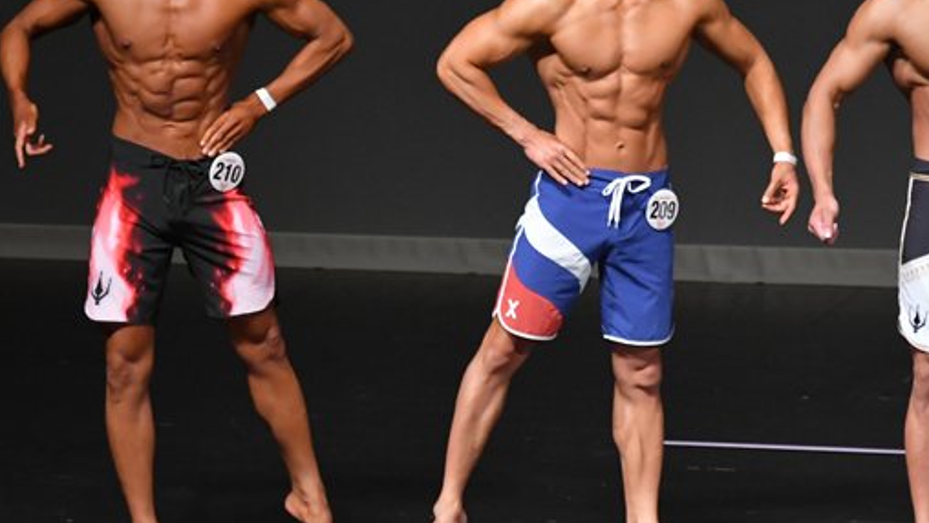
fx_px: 11802
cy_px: 212
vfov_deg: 2.5
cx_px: 460
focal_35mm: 479
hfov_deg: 4.5
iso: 4000
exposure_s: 1/400
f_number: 5.6
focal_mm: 200
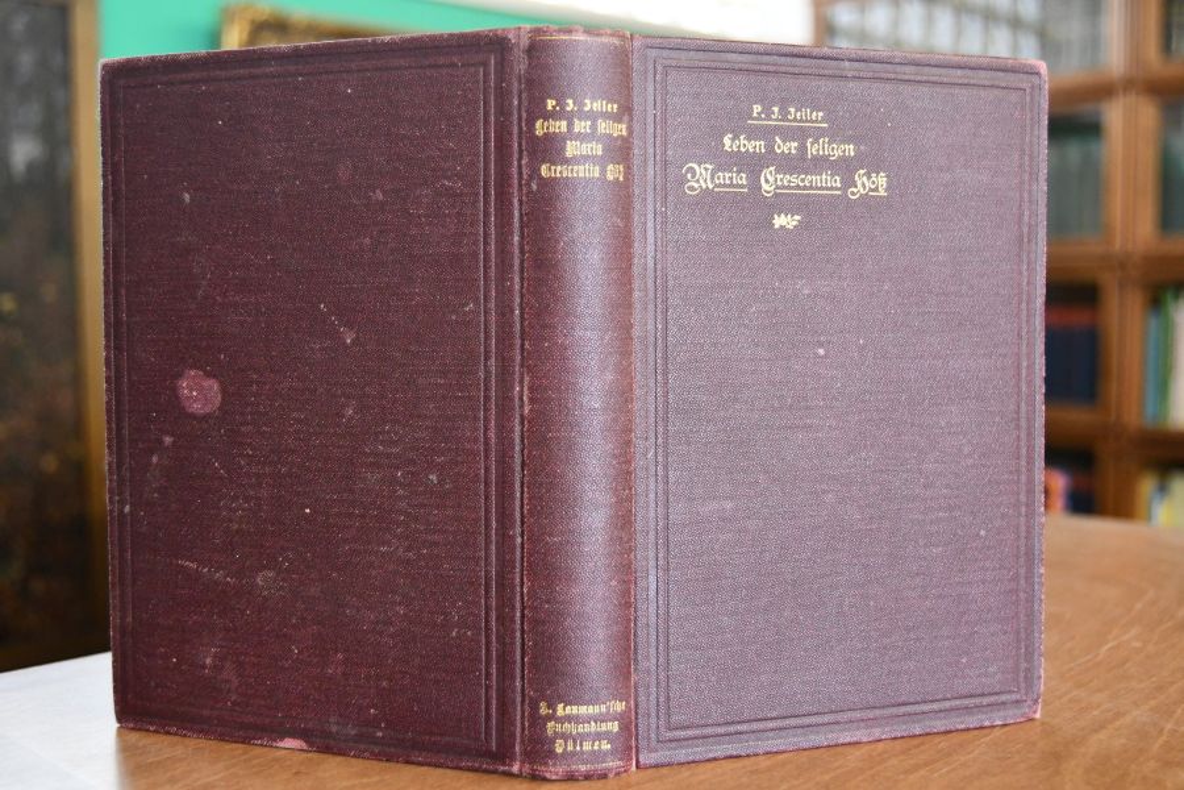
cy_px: 395
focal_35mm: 42
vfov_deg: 31.9
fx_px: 1381
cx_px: 592
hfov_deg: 46.4
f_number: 4
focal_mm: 28
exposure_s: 1/125
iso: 2500
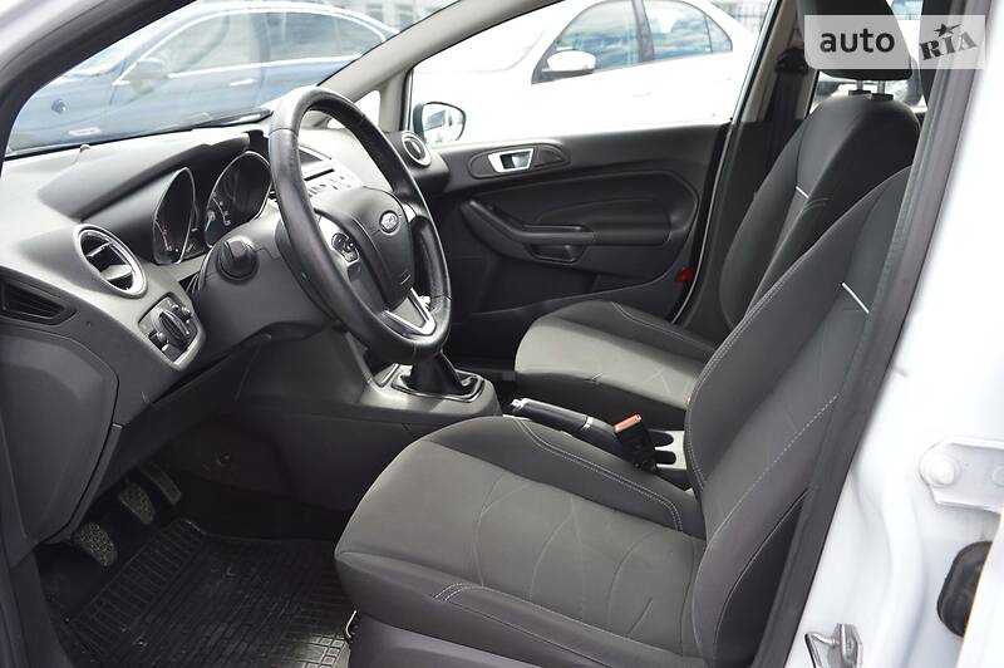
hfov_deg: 67.4
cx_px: 502
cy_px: 334
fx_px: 752
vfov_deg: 47.9
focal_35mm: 27
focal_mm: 18
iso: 160
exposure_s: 1/125
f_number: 5.6
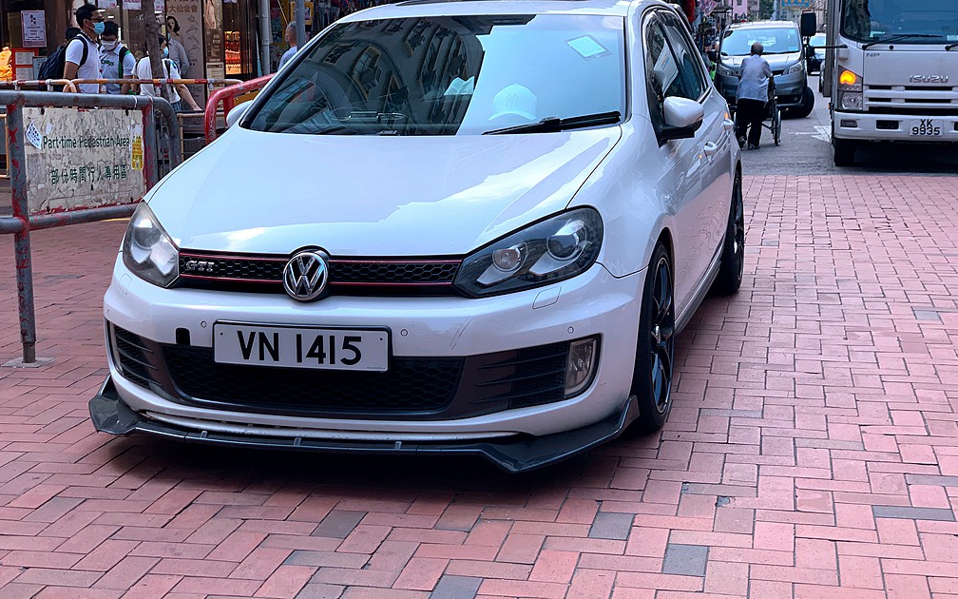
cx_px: 474
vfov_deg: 23.1
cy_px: 300
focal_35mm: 56
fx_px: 1462
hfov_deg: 36.3
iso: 16
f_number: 2.4
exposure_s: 1/207
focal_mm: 6
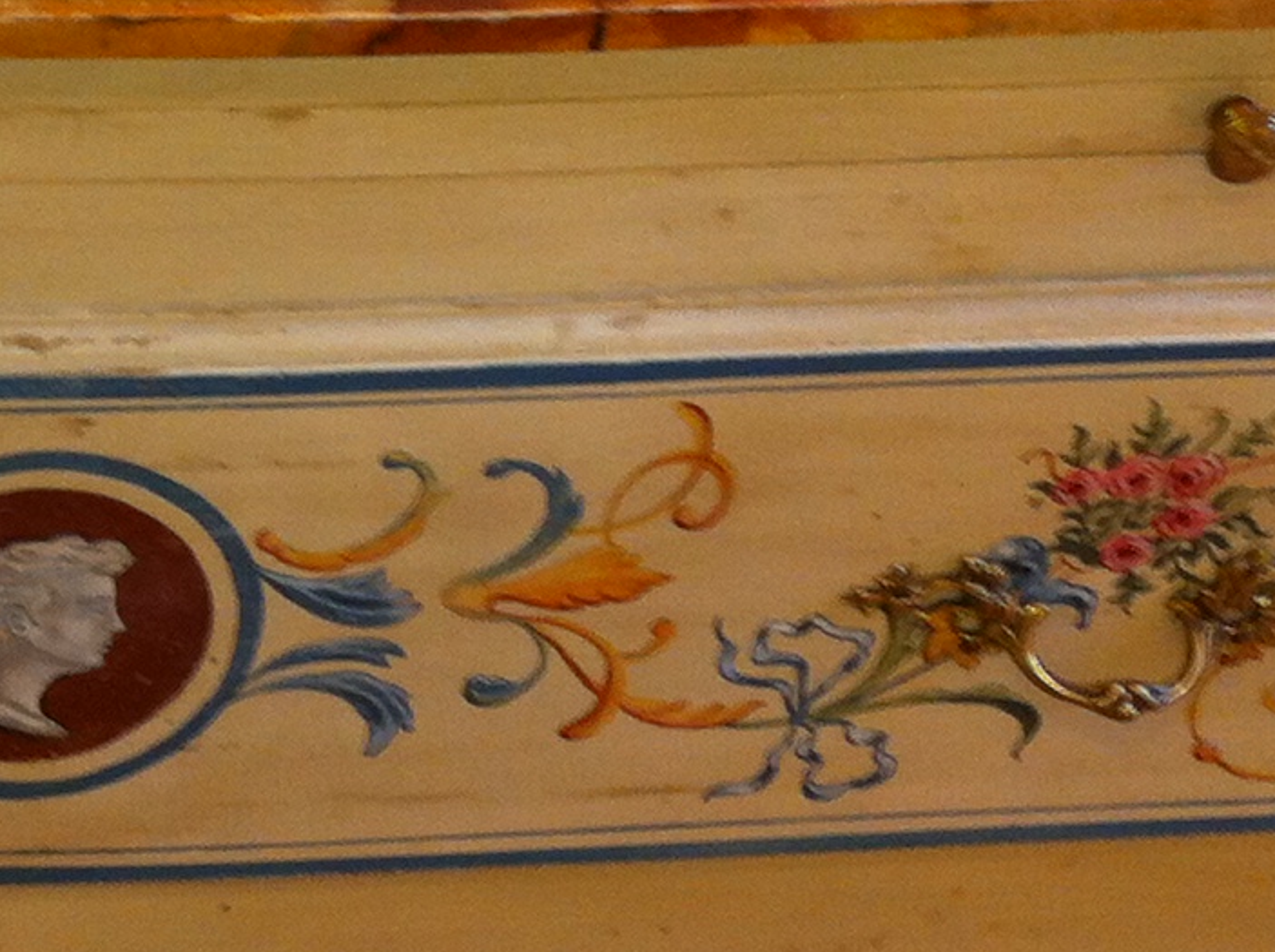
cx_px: -102
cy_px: 274
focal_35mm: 129
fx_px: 4744
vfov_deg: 11.4
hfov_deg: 15.0
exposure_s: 1/17
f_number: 2.8
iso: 80
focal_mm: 3.85
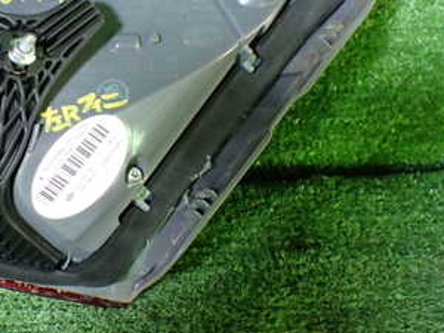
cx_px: 101
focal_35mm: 60
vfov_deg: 24.4
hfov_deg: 31.5
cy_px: 132
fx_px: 770
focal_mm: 5.4
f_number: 2.3
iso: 800
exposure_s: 1/30
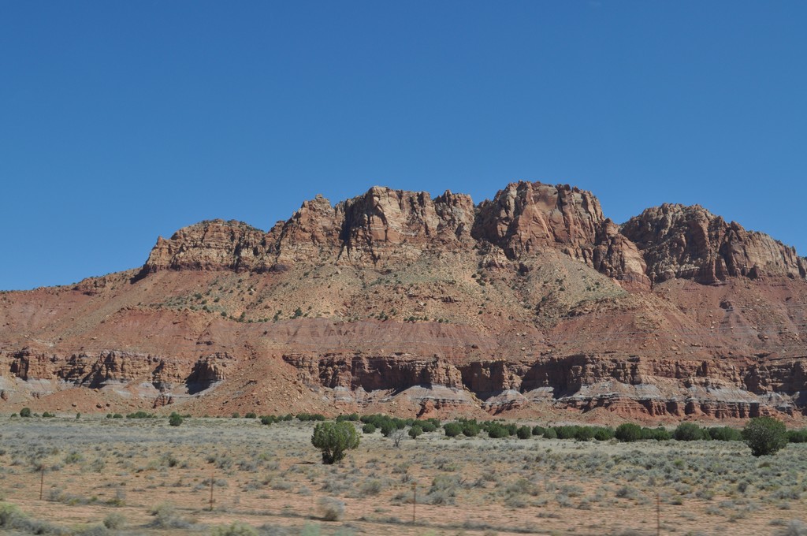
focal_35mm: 42
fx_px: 940
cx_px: 404
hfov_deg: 46.5
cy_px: 268
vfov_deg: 31.8
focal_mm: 28
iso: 200
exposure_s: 1/320
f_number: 9
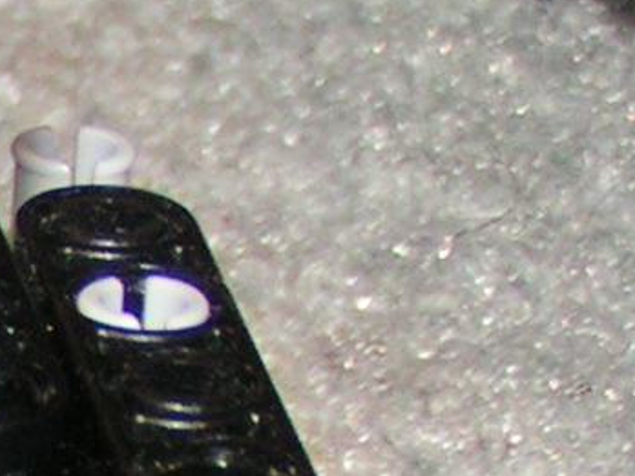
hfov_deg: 4.9
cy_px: 1300
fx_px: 7026
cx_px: -1219
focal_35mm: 383
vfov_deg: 3.8
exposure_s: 1/80
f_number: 3.2
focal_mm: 10
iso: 200
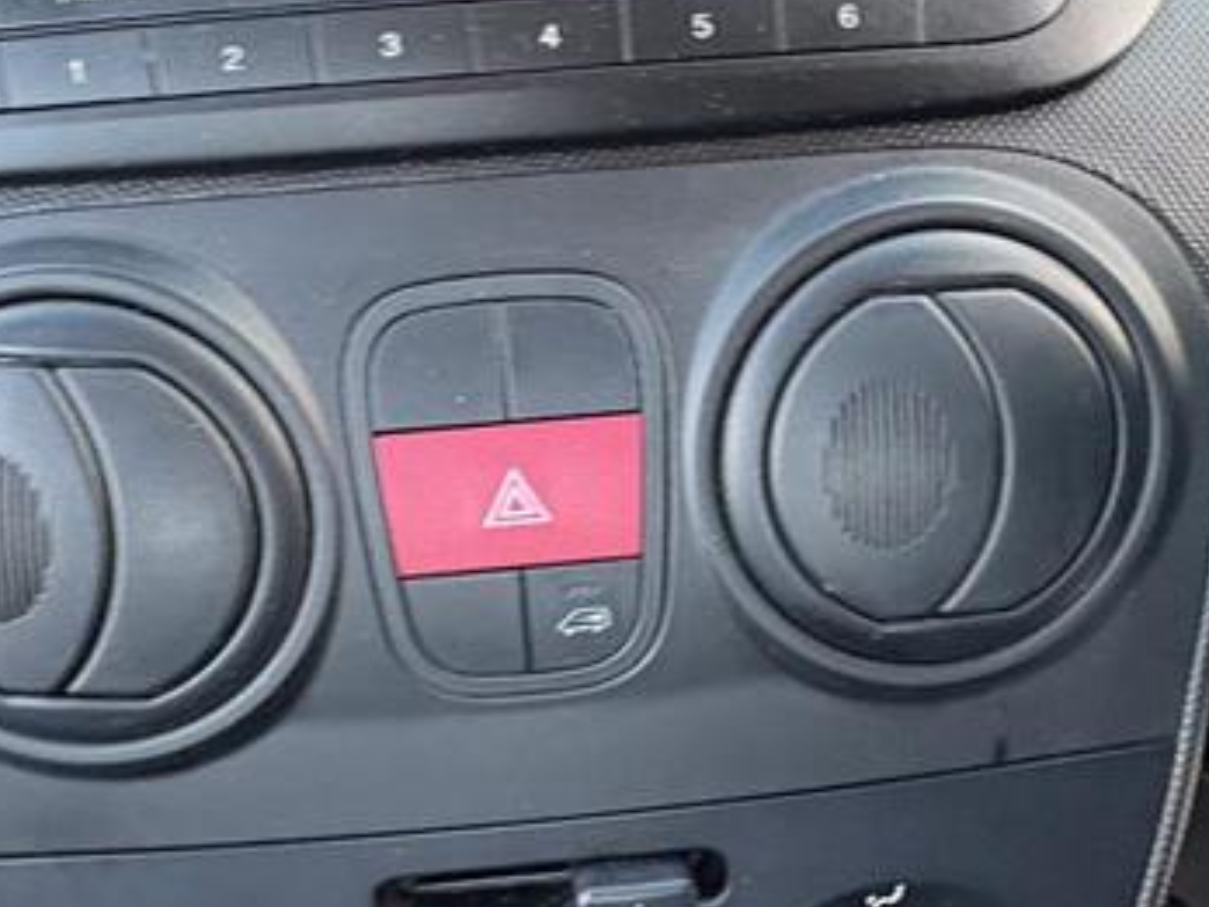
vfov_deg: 39.7
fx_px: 1257
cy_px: 448
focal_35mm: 36
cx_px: 591
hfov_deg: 51.3
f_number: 2.2
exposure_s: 1/60
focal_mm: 2.22
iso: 640
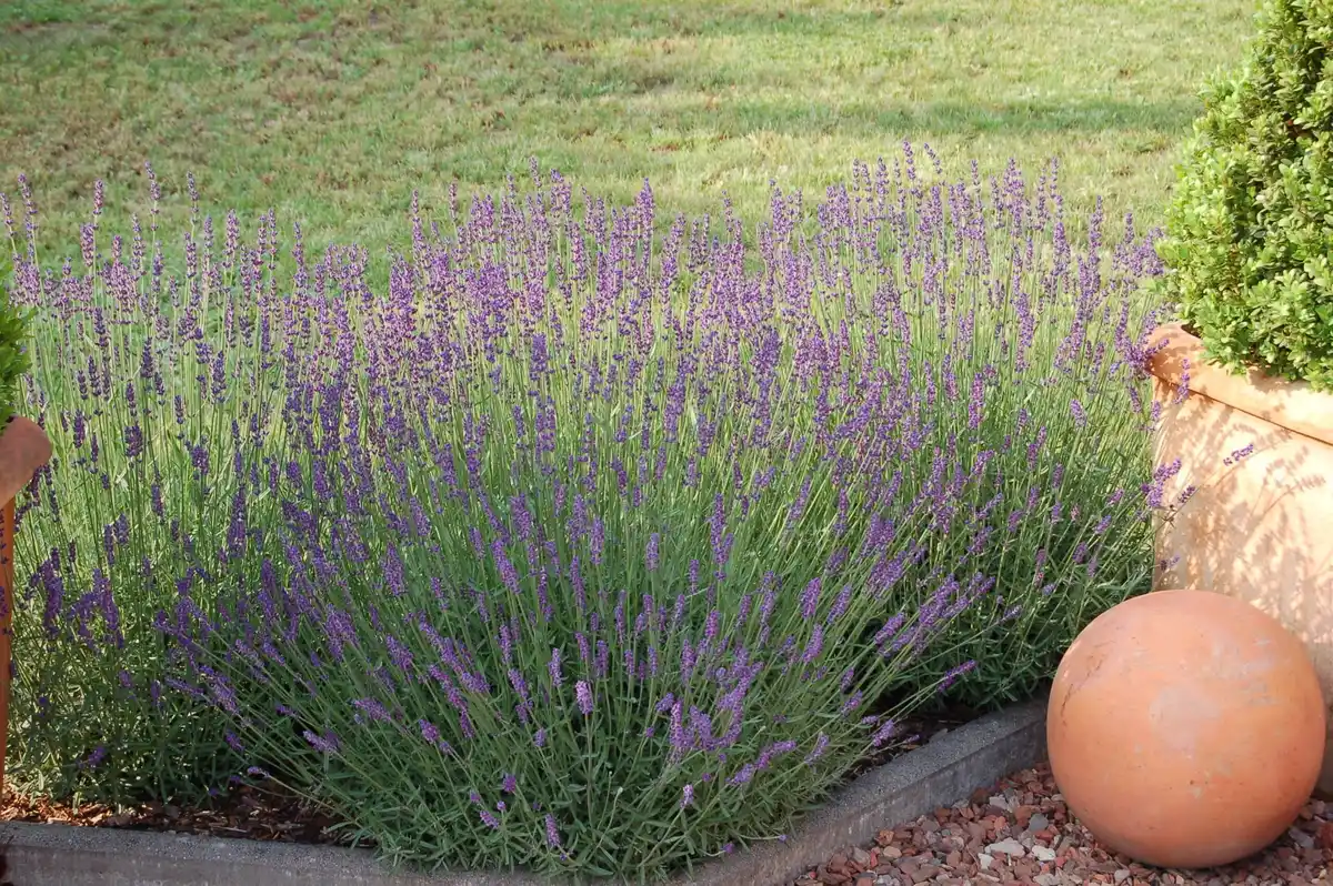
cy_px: 443
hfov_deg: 24.6
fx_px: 3052
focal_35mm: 82
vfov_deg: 16.5
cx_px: 666
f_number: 8
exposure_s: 1/90
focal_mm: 55
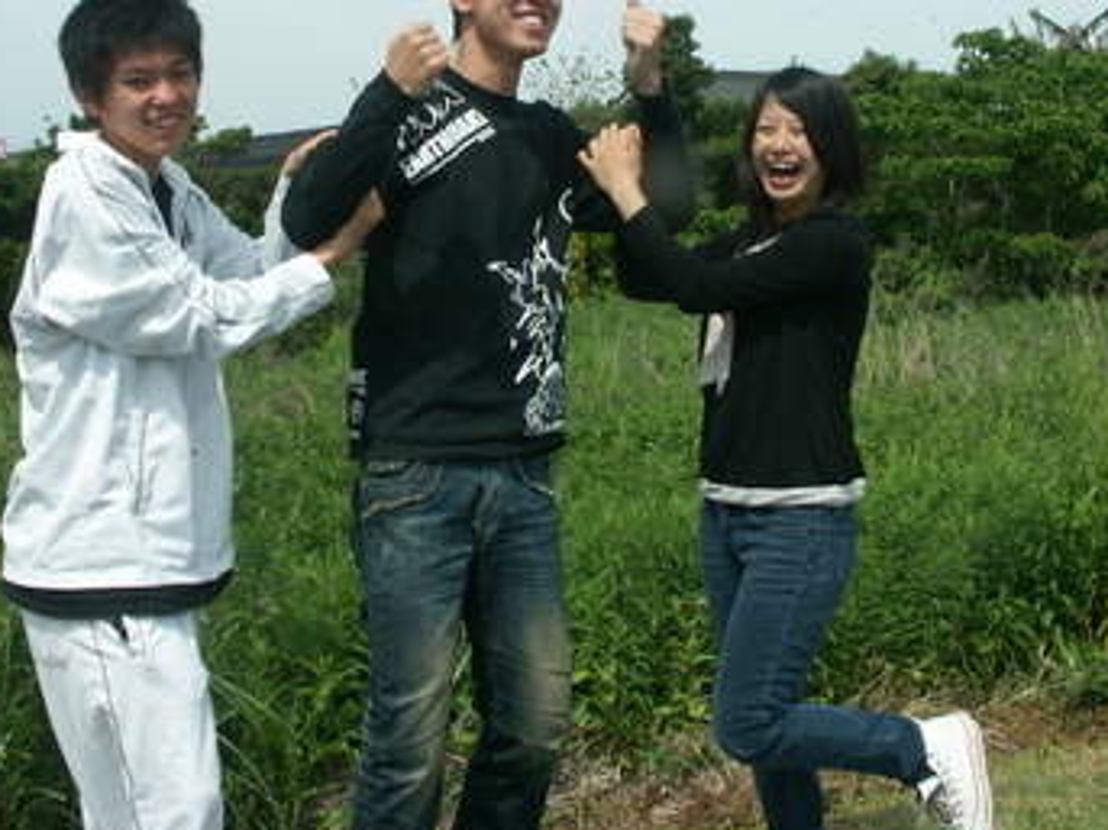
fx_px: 1728
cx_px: 504
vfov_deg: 26.8
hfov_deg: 35.5
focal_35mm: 54
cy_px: 244
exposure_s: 1/400
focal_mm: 9.43
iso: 100
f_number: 8
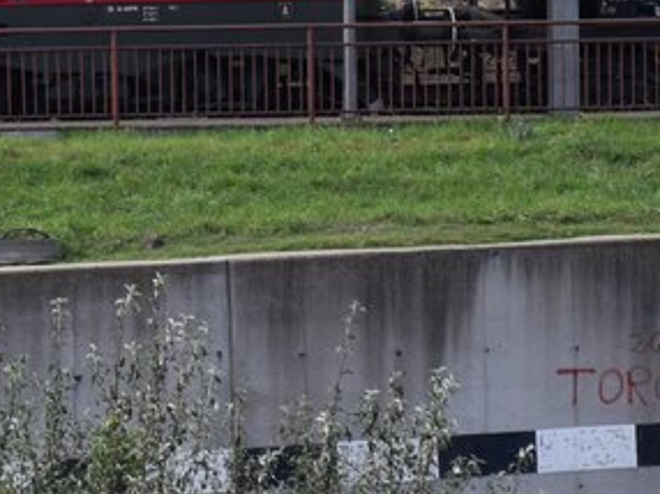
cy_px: -90
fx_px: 14421
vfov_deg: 2.0
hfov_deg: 2.6
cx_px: -159
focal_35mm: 757
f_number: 4.8
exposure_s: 1/1000
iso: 400
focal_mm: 125
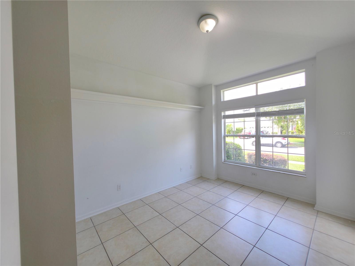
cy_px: 133
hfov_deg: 106.2
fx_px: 133
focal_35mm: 13
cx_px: 178
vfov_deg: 89.9
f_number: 1.9
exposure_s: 1/229
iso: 20
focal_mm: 2.2
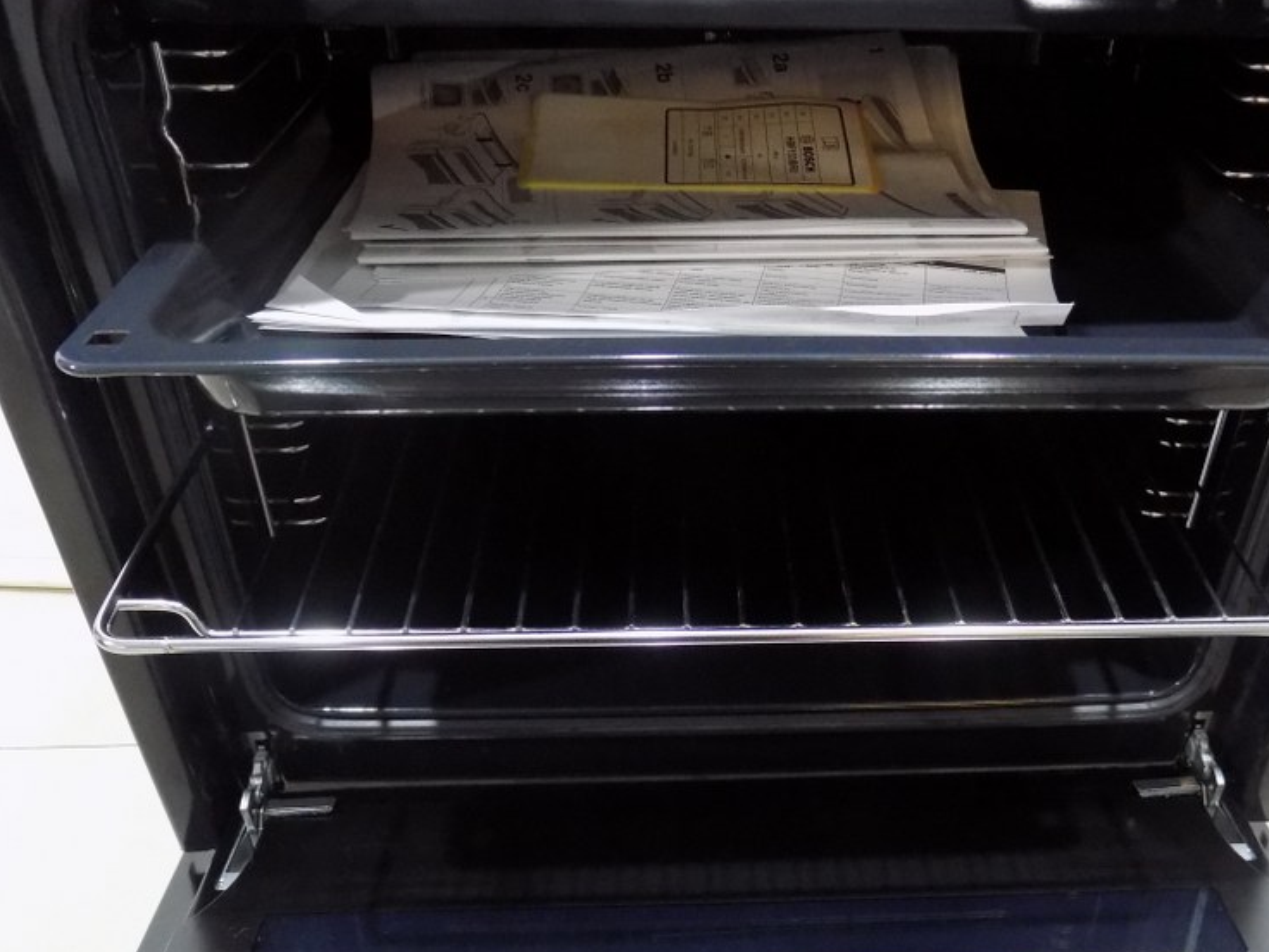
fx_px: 1173
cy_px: 586
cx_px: 740
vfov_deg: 43.9
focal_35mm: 32
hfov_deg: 56.5
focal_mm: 4
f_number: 3.1
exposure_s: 1/15
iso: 400
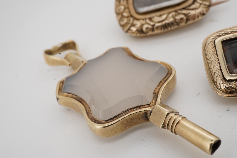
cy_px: 79
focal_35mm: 45
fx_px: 296
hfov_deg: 43.6
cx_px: 118
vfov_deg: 29.9
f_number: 22
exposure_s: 1/125
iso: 400
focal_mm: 30
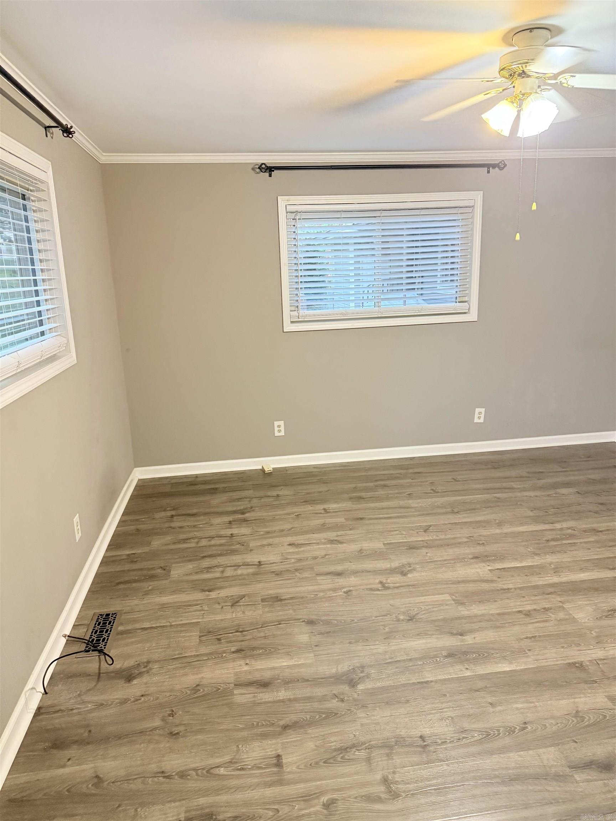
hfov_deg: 56.8
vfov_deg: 71.6
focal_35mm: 24
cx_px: 308
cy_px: 410
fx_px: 569
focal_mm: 6.76
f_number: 1.78
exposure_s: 1/60
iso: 400
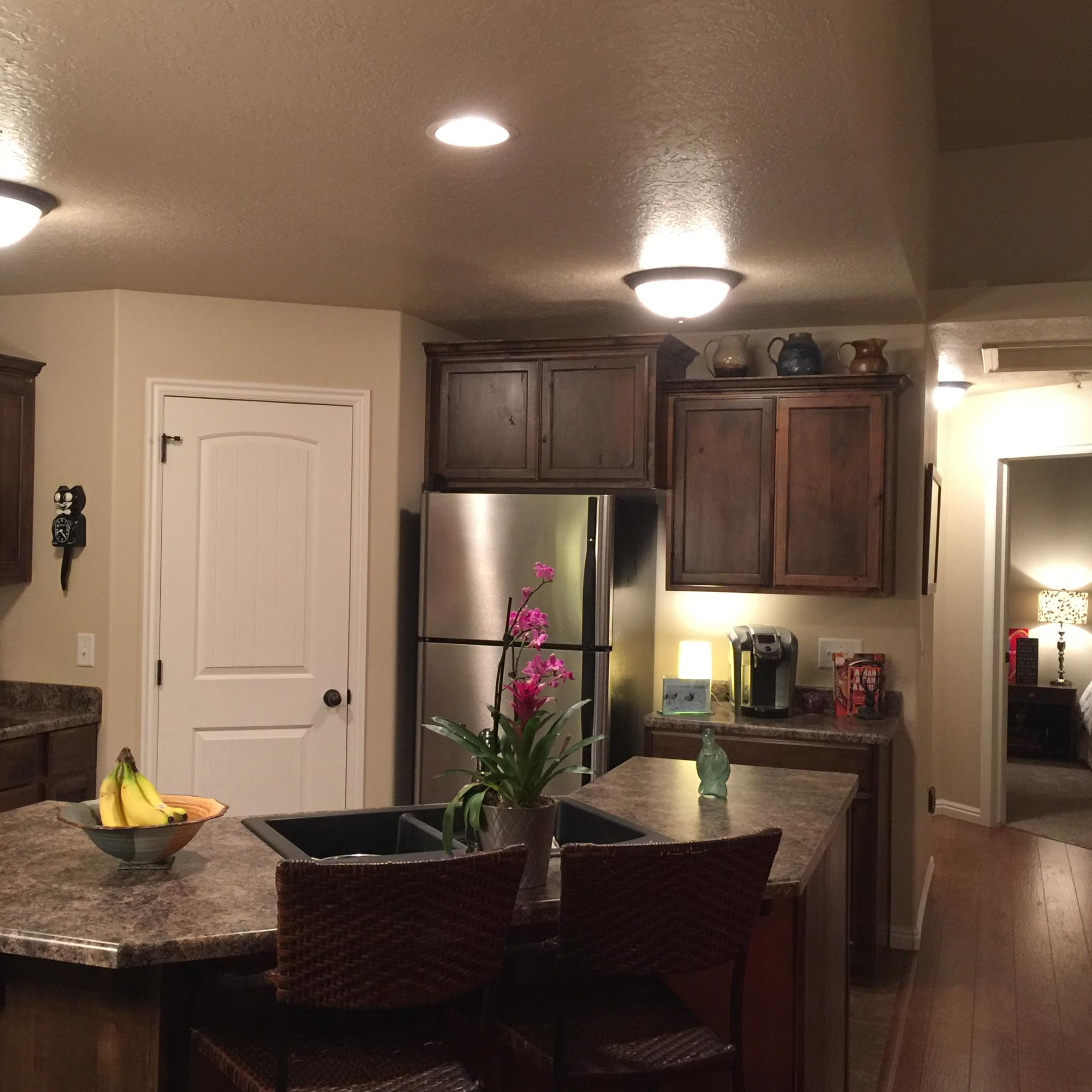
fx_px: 1321
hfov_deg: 44.8
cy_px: 560
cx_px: 472
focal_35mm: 37
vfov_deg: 44.9
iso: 125
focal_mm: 4.15
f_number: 2.2
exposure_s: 1/15
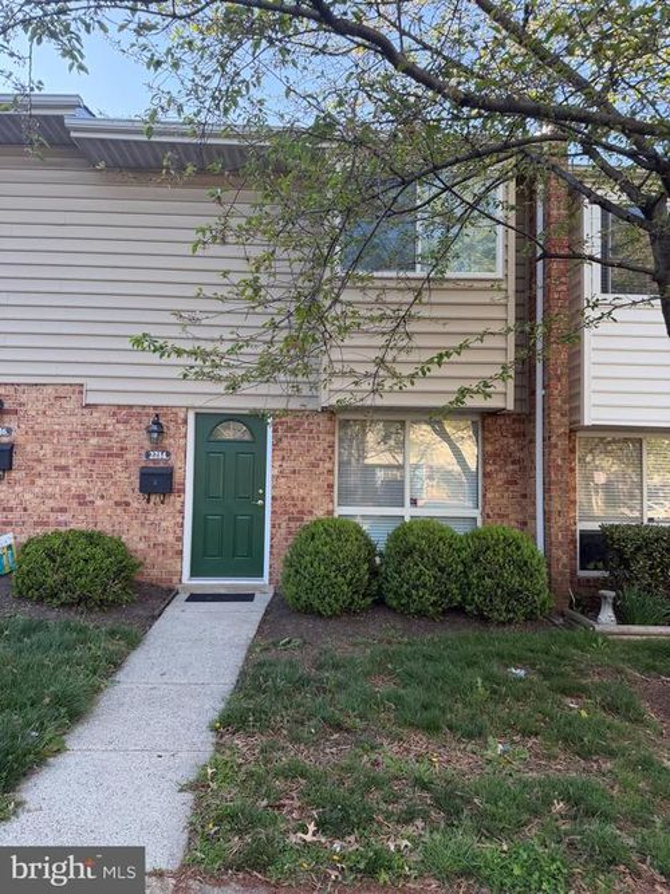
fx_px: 620
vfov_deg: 71.6
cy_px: 447
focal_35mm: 24
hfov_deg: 56.8
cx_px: 335
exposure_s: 1/407
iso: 100
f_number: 1.78
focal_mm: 6.76
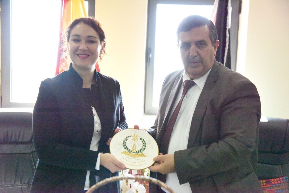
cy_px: 96
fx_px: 401
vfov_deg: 27.0
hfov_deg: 39.6
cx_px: 144
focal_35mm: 50
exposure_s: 1/8000
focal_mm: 50
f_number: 4
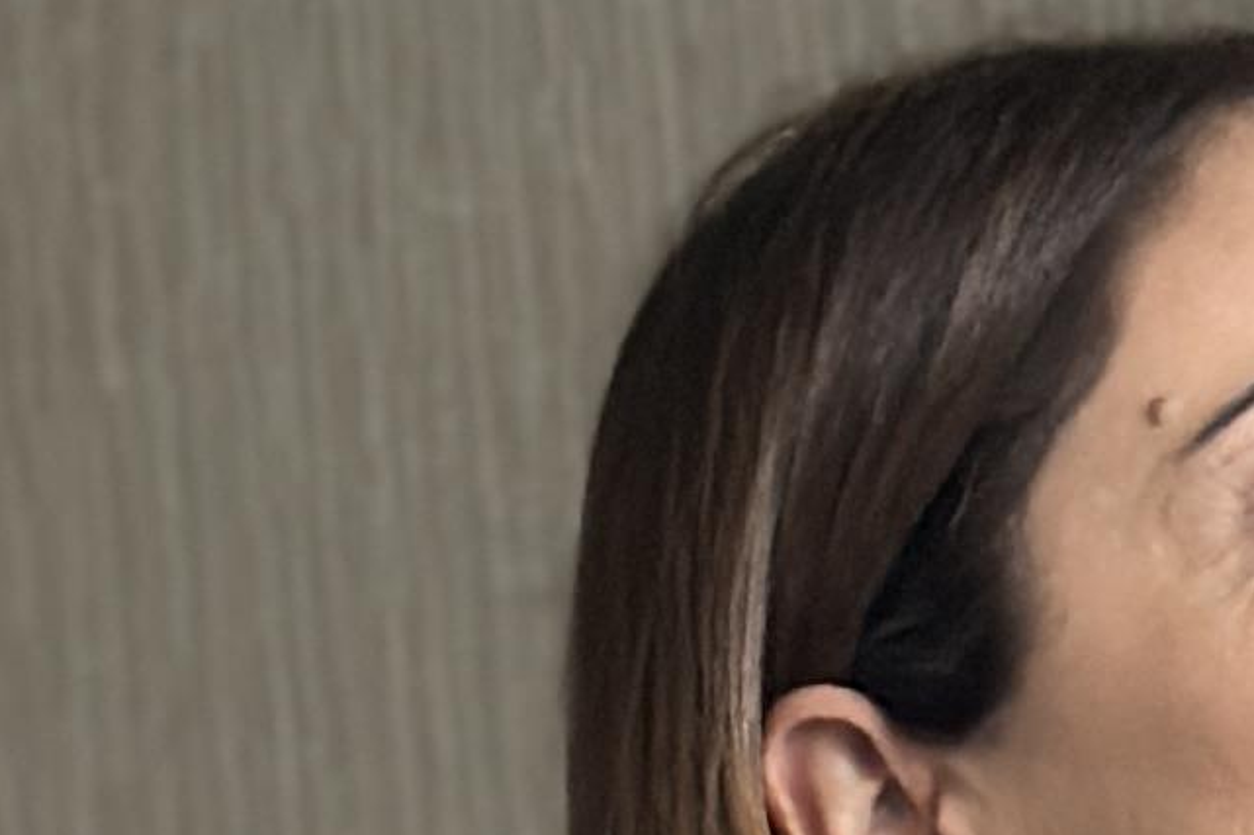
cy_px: 3142
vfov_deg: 4.1
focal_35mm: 314
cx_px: 1747
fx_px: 10934
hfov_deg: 6.5
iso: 320
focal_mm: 6.86
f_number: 1.78
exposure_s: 1/33
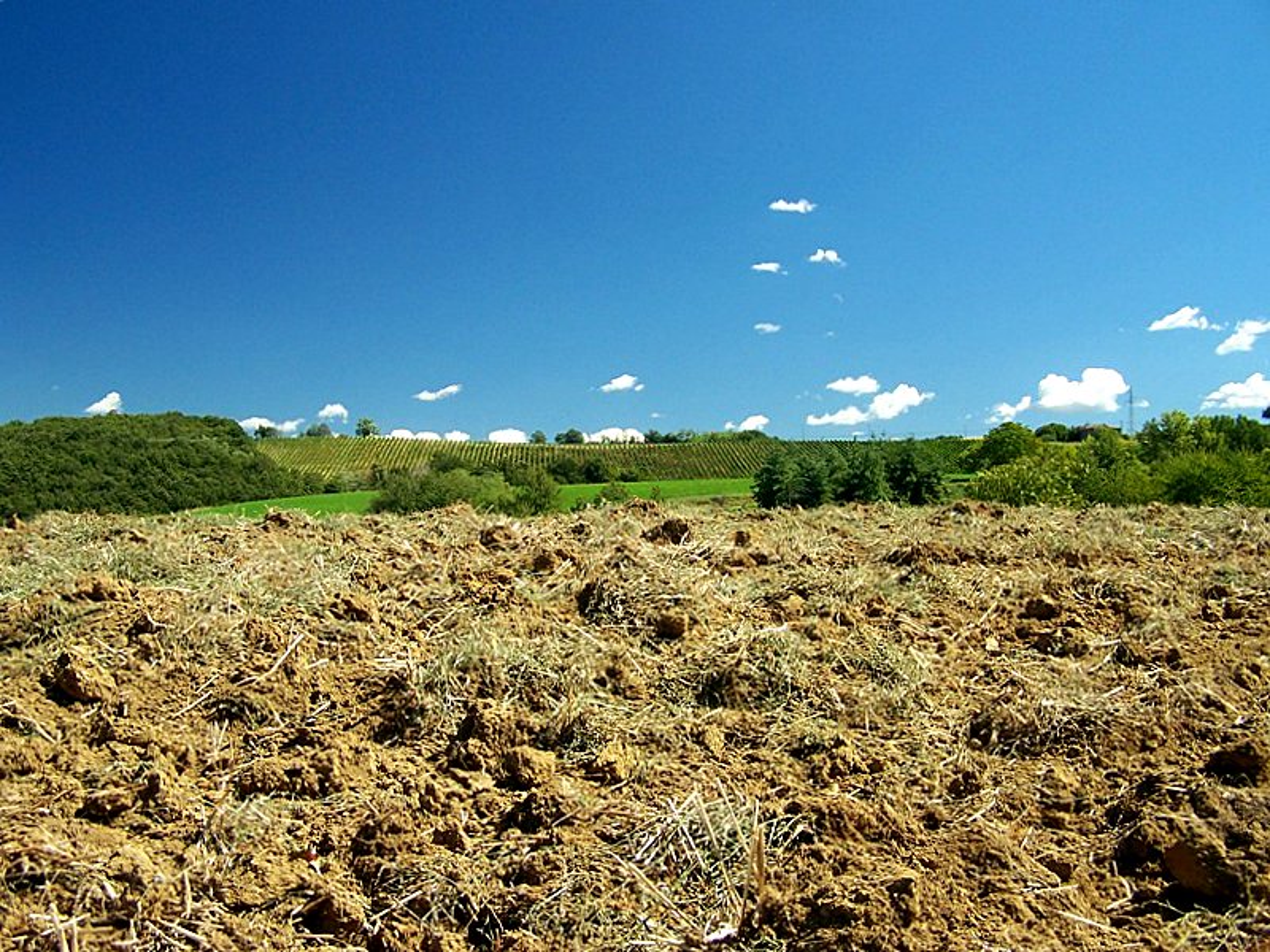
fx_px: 1394
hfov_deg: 49.0
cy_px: 476
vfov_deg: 37.7
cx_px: 635
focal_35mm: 38
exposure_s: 1/320
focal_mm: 6.3
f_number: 2.8
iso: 80
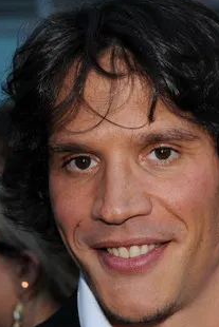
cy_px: 198
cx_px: 136
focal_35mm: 207
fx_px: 1884
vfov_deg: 9.9
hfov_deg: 6.7
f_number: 6.3
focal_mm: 95
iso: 500
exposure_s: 1/250
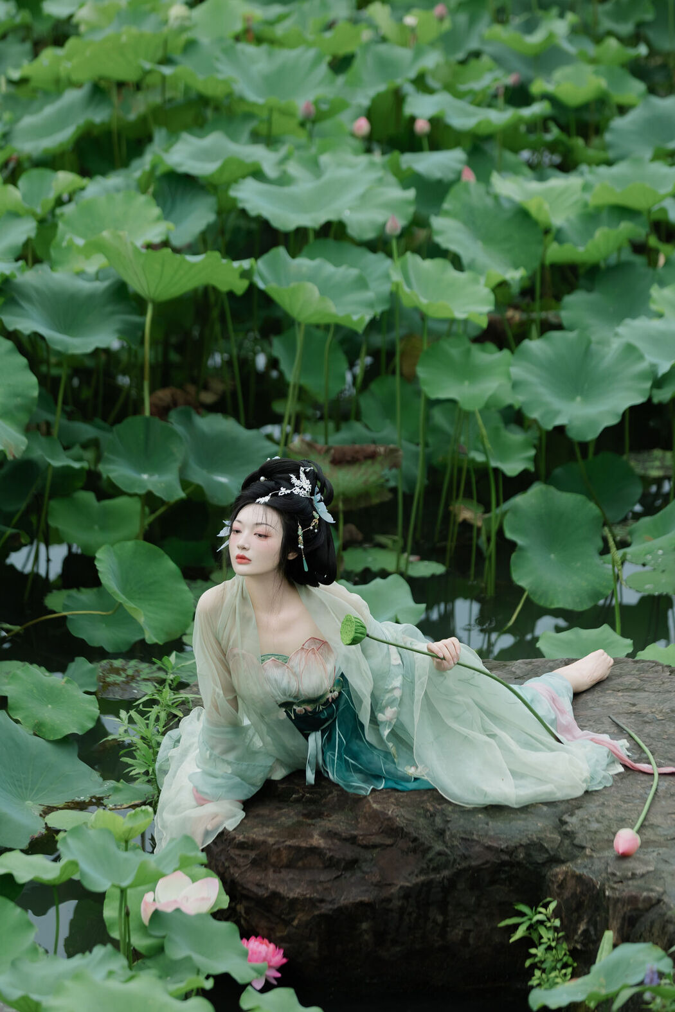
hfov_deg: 9.8
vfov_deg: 14.7
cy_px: 506
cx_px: 338
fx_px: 3937
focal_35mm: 140
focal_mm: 140
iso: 100
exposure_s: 1/640
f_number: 2.8
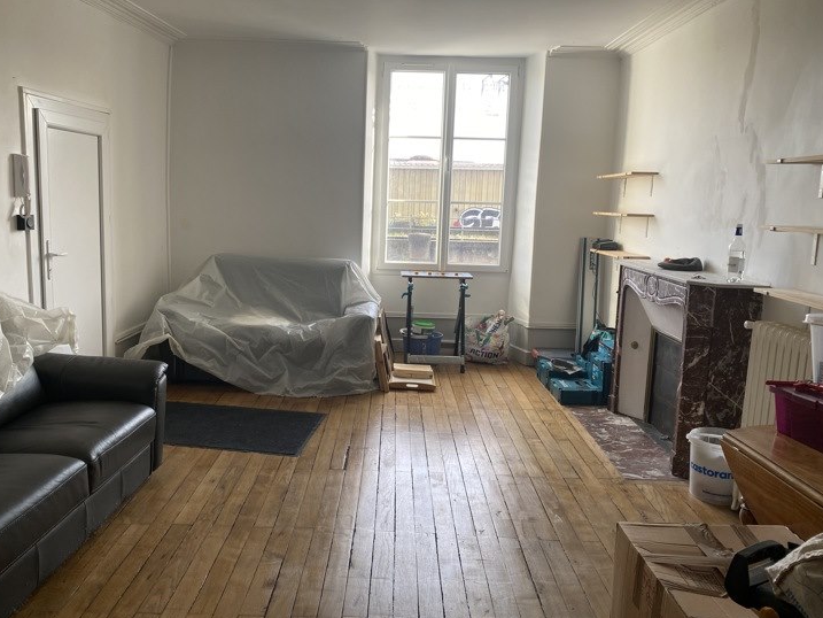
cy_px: 306
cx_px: 371
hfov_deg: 61.5
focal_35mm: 29
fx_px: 690
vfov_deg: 48.2
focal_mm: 4.25
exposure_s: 1/121
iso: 64
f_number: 1.8
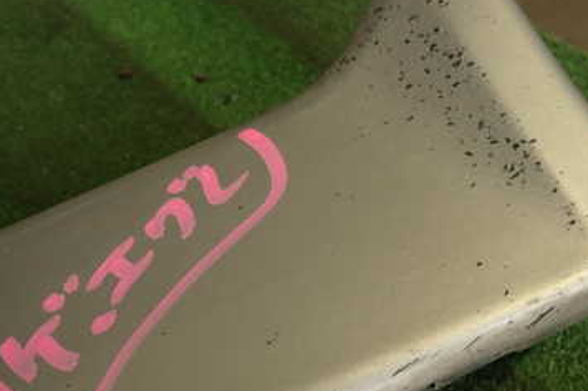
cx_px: 364
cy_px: 232
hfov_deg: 44.2
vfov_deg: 30.4
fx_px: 718
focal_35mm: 44
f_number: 2
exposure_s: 1/60
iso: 200
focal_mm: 4.5
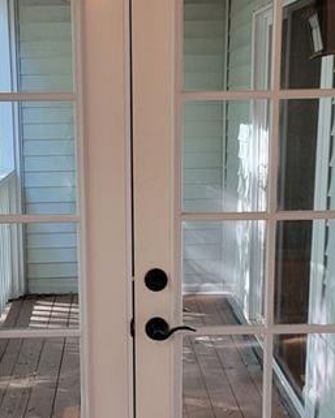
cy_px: 219
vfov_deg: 33.6
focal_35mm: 56
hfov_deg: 27.0
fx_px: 694
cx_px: 123
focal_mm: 6.7
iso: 200
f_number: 1.8
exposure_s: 1/40
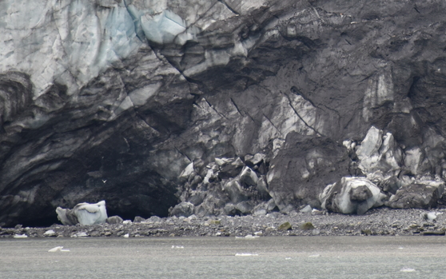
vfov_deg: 1.9
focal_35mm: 701
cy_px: -60
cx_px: 368
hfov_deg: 3.0
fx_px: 8522
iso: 900
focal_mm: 300
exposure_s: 1/640
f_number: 5.6
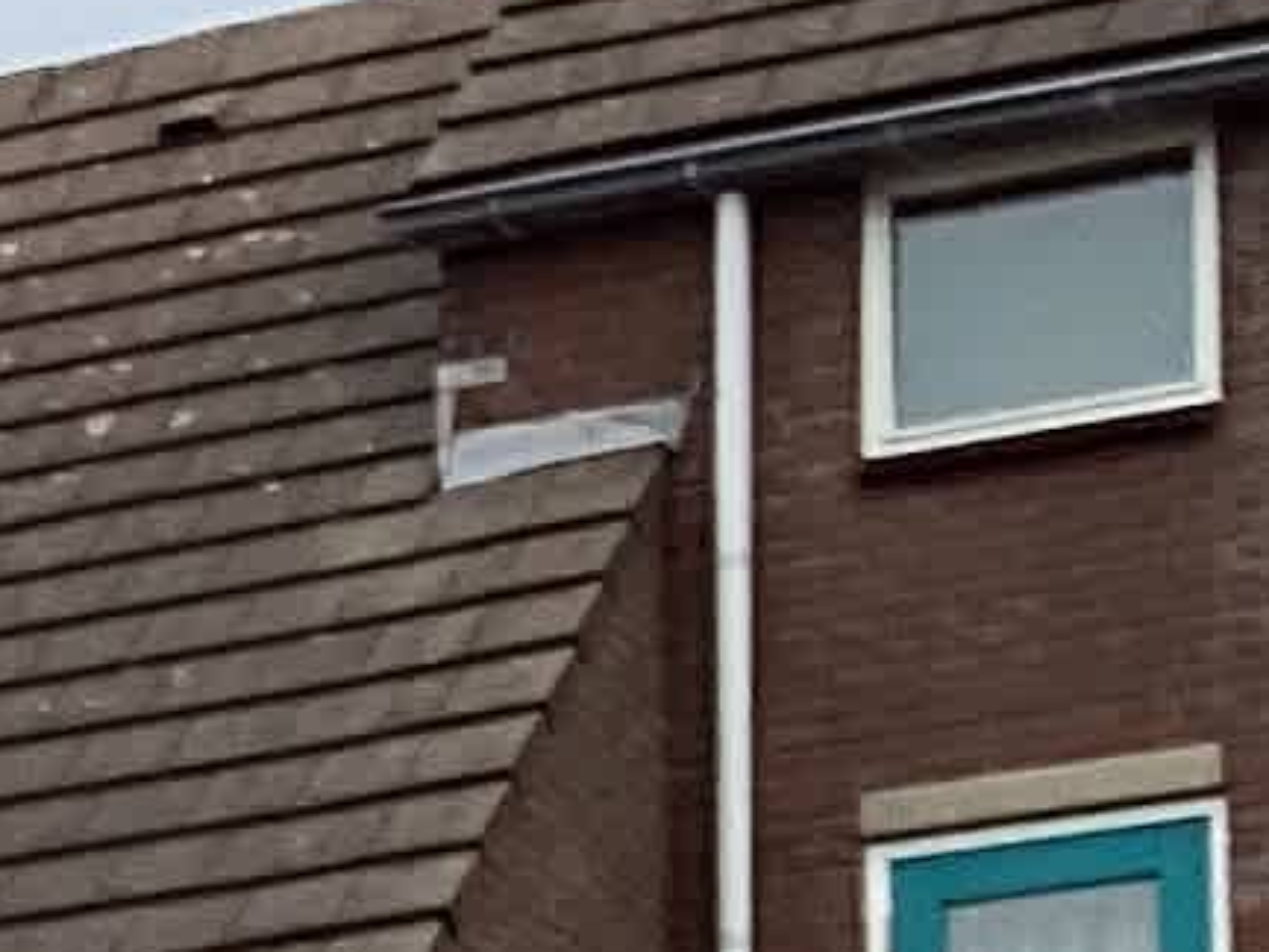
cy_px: 2333
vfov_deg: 6.1
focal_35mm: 234
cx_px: -1912
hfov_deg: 7.8
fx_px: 8578
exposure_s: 1/188
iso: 25
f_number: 2.4
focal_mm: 3.3
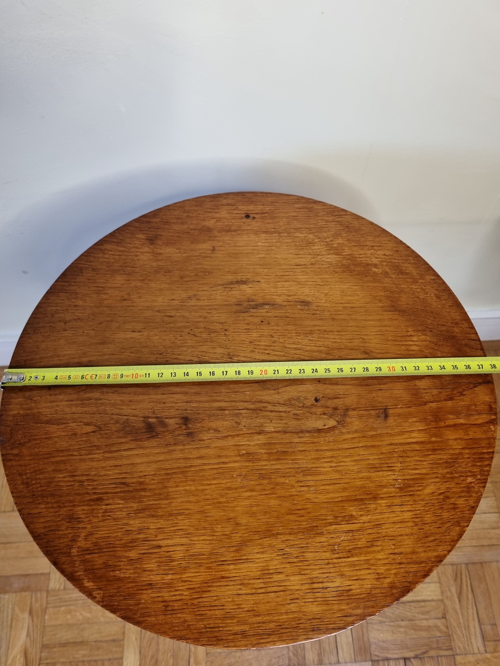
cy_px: 333
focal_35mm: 26
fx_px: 501
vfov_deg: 67.3
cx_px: 250
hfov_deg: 53.1
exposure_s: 1/100
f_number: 1.8
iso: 200
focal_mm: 5.4
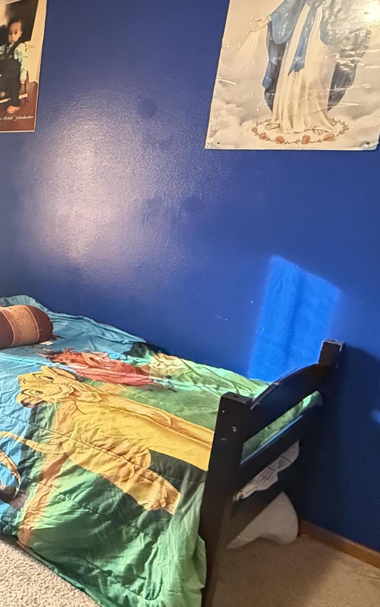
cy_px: 266
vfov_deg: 58.0
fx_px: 547
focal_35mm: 33
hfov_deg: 28.3
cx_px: -161
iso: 1250
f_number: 2.2
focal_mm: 2.22
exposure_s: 1/40
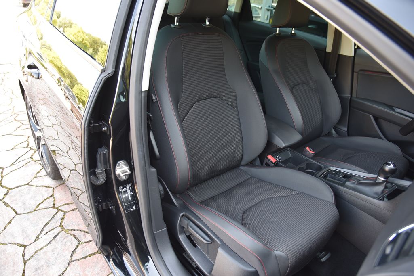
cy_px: 138
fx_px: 276
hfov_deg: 73.7
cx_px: 207
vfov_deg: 53.2
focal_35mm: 24
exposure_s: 1/80
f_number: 4.5
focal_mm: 24
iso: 500
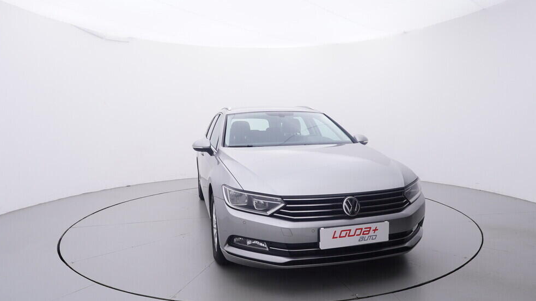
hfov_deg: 75.1
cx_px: 271
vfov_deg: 46.6
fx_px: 349
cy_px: 166
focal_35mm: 25
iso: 200
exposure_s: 1/80
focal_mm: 15
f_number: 5
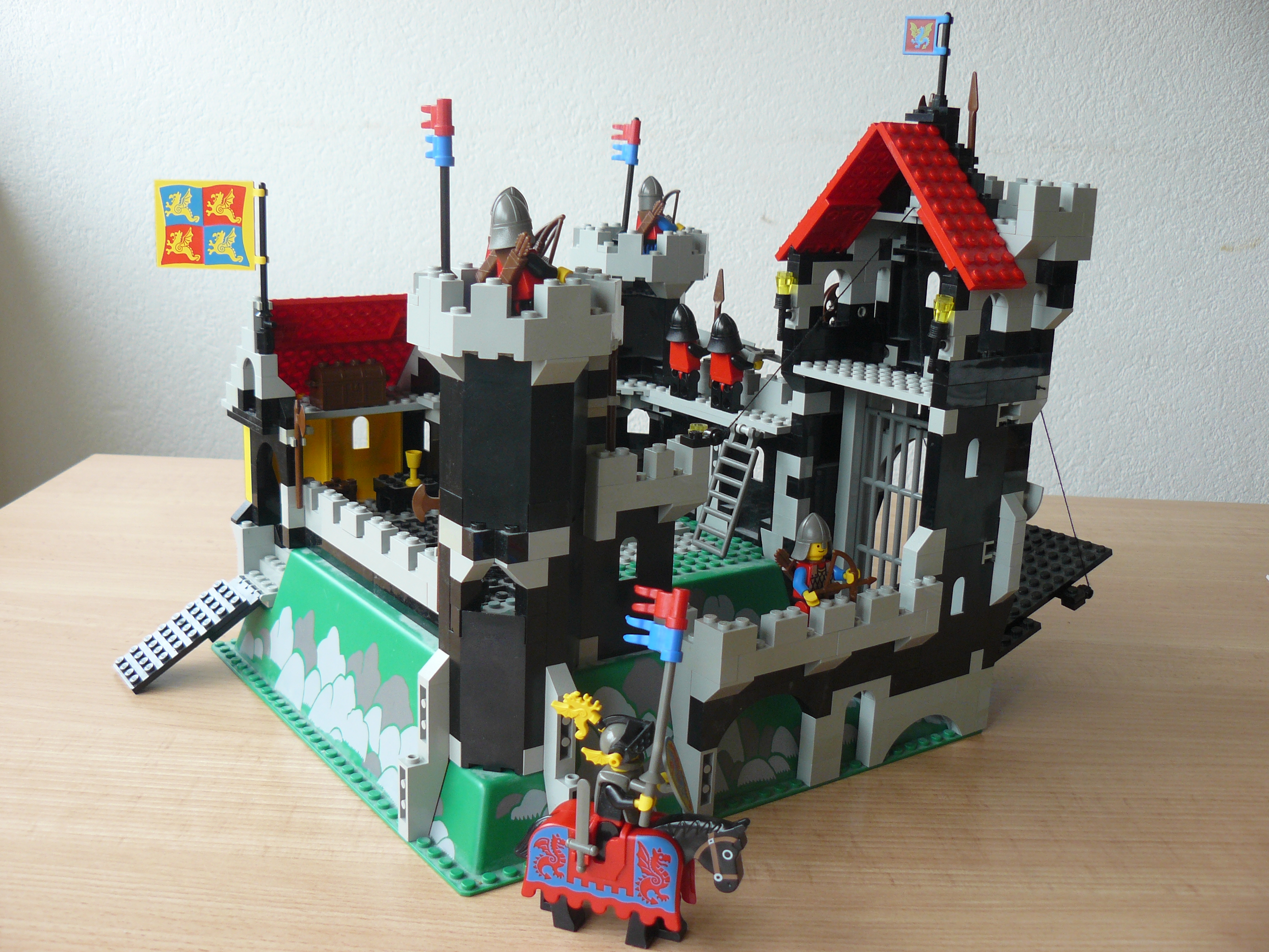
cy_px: 476
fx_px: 1320
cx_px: 634
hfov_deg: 51.4
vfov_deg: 39.7
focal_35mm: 36
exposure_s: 1/30
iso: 100
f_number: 2.8
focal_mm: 6
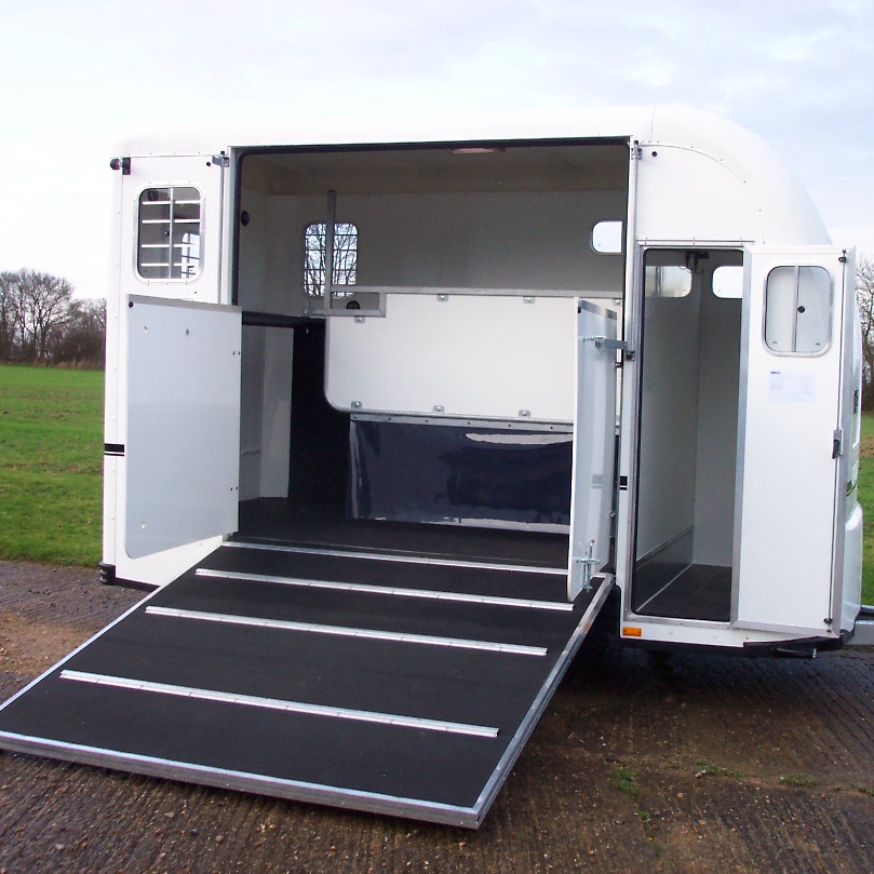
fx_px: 1285
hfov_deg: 37.5
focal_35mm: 45
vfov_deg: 37.6
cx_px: 468
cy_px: 434
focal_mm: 7.5
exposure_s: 1/180
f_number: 2.8
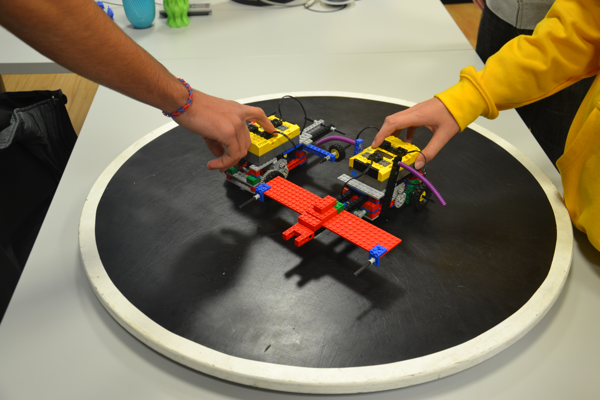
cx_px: 300
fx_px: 650
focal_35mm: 39
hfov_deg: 49.6
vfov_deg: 34.2
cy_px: 200
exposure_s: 1/30
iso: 400
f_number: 4
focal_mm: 26
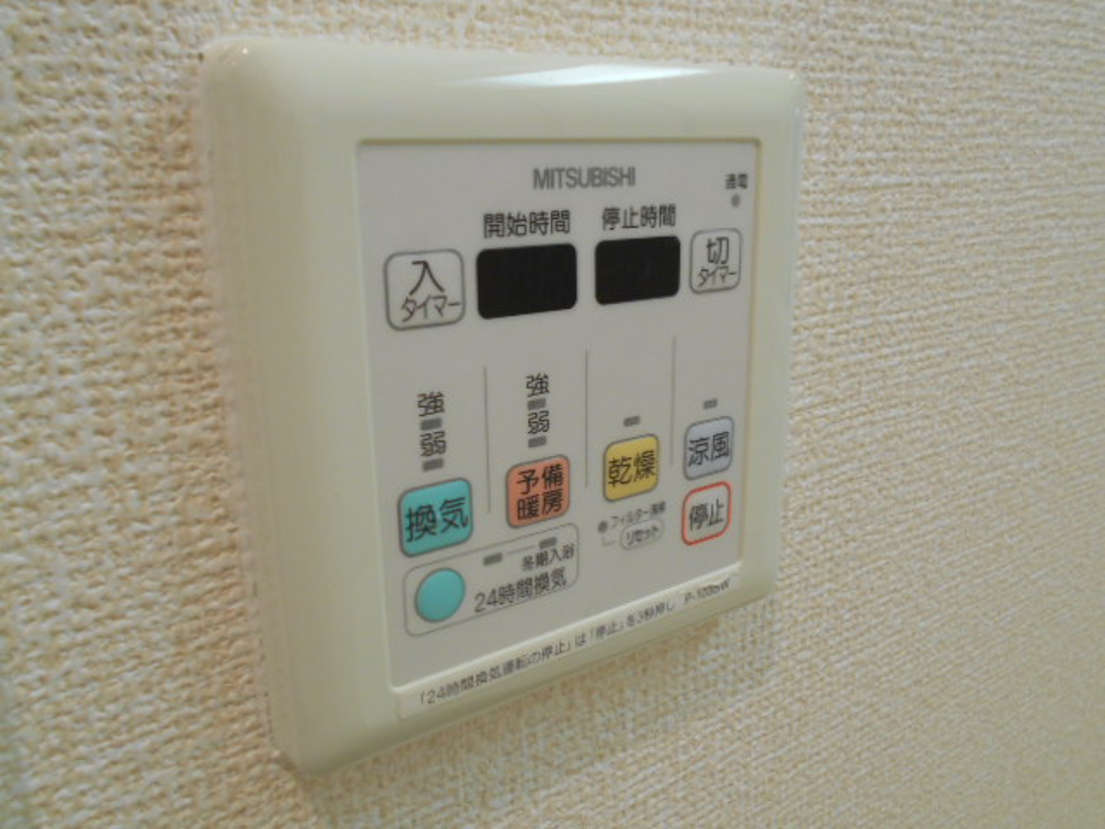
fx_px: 958
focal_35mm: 30
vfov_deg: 46.8
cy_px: 414
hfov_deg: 60.0
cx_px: 552
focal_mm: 5.1
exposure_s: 1/30
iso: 250
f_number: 3.4
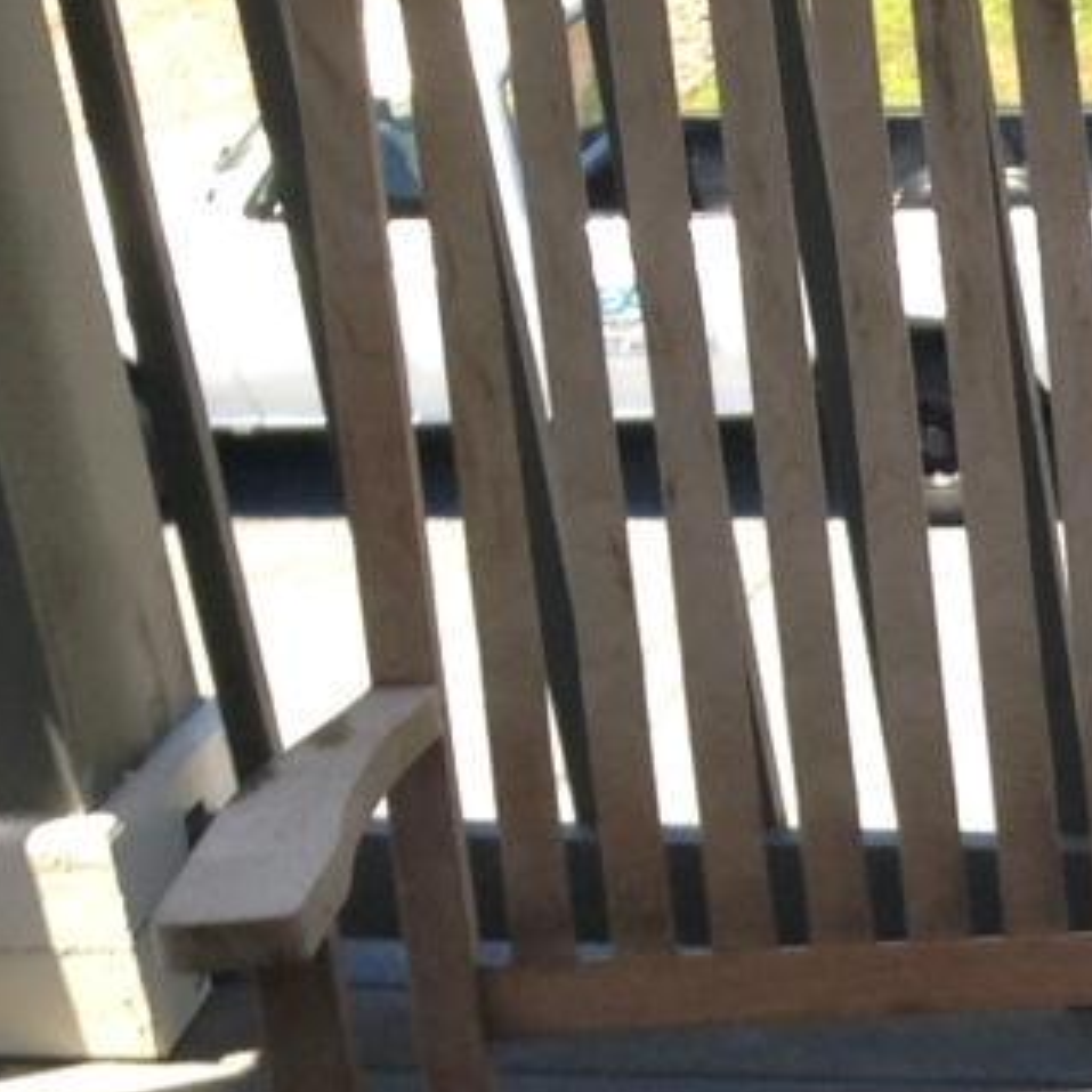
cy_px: 1626
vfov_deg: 11.3
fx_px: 5318
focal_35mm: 149
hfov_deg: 10.4
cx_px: 2437
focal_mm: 4.12
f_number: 2.4
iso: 50
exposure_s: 1/427
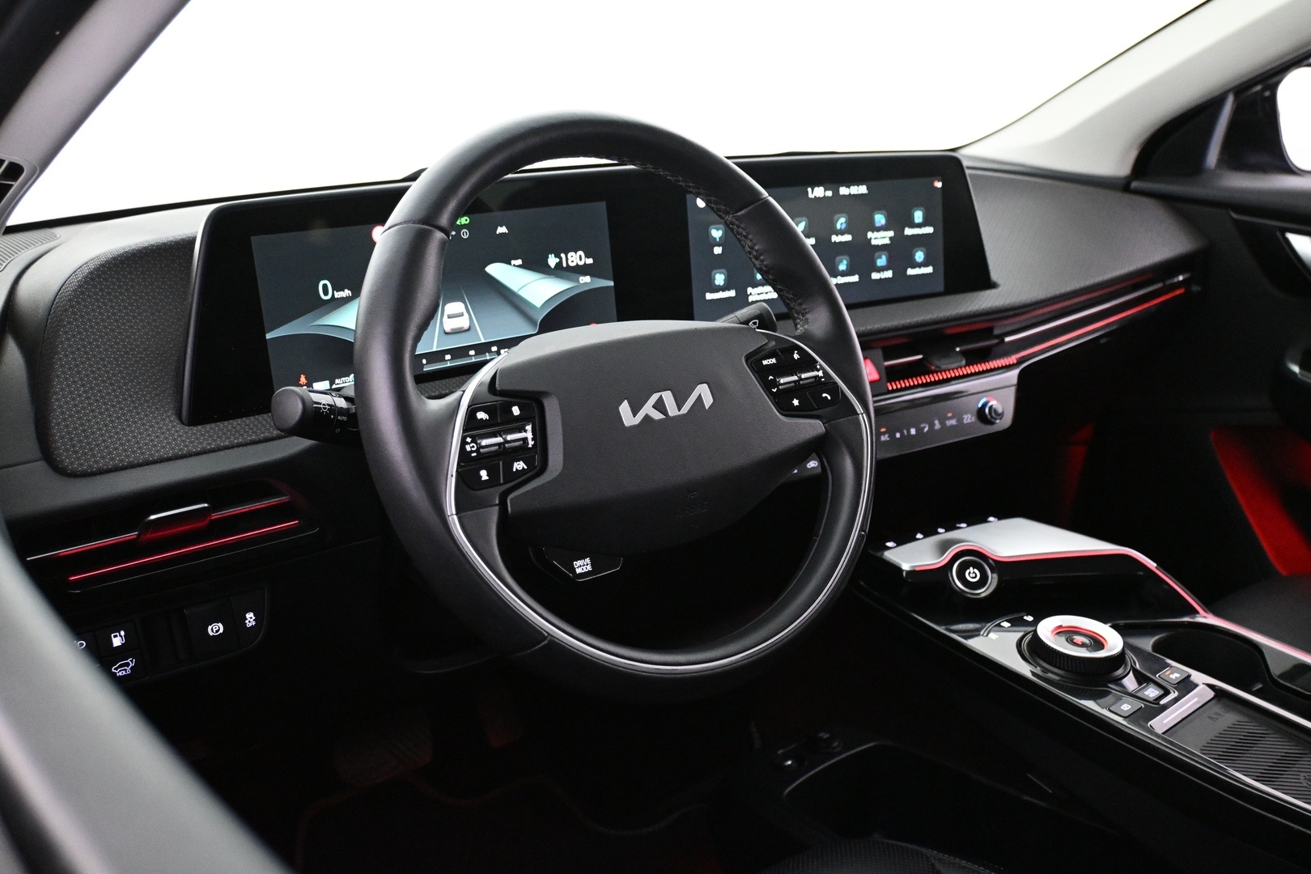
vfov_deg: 40.8
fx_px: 1174
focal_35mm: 32
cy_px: 437
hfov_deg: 58.3
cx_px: 656
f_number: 4
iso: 4000
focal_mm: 21.5
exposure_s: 1/40
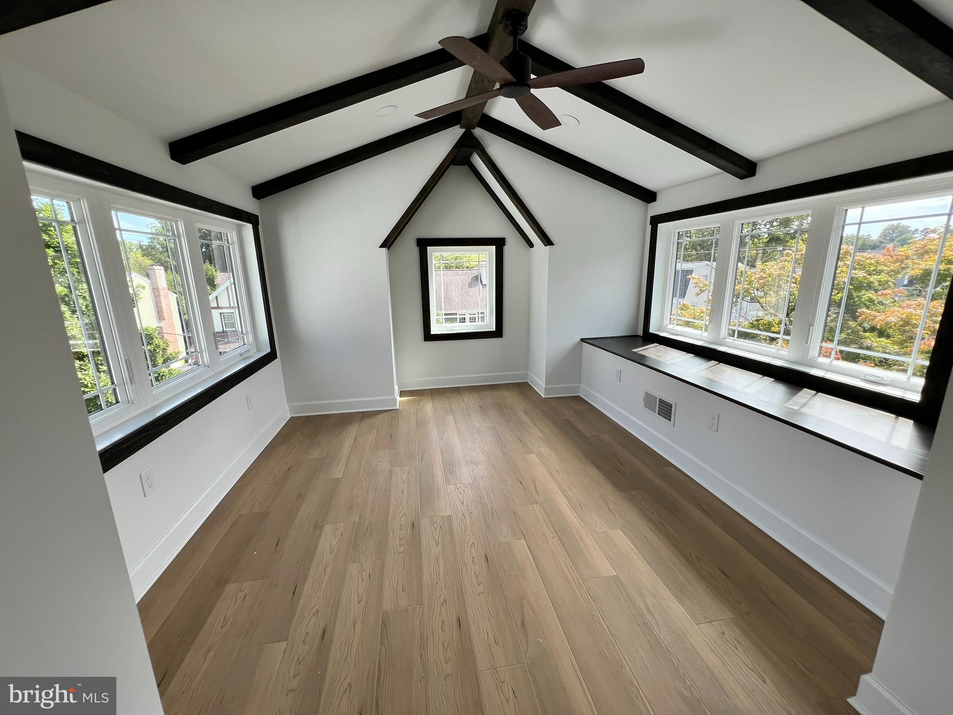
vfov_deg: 89.9
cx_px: 476
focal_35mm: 13
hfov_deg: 106.2
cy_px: 358
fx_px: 358
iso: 32
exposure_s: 1/207
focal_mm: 1.57
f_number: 1.8
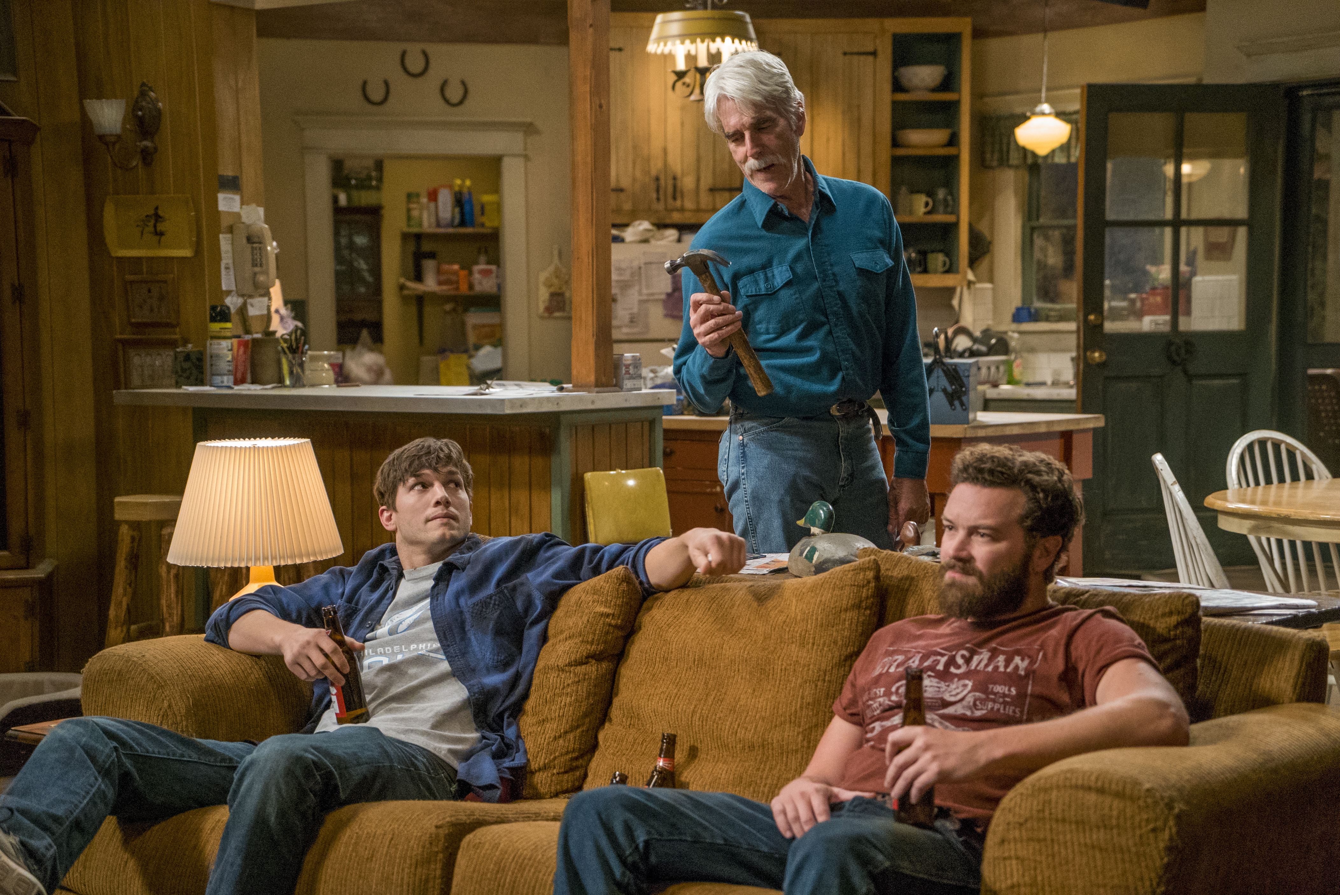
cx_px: 670
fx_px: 2421
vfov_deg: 20.9
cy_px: 448
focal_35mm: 65
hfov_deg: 30.9
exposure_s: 1/125
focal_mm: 65
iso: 8000
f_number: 4
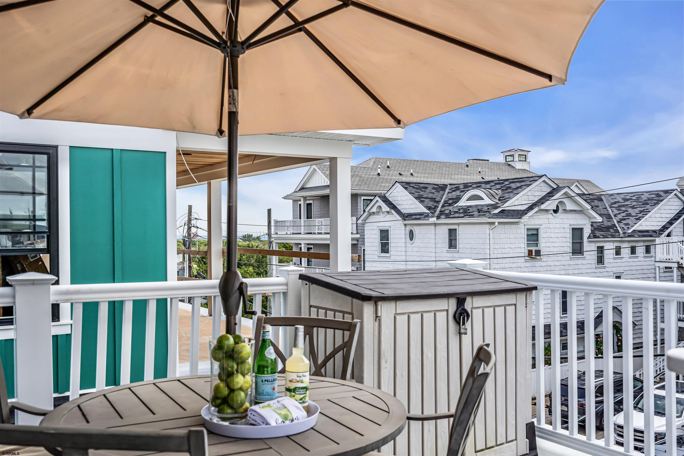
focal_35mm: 35
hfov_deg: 54.4
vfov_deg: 37.9
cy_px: 228
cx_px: 342
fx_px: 665
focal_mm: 35
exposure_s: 1/640
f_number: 8
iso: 200
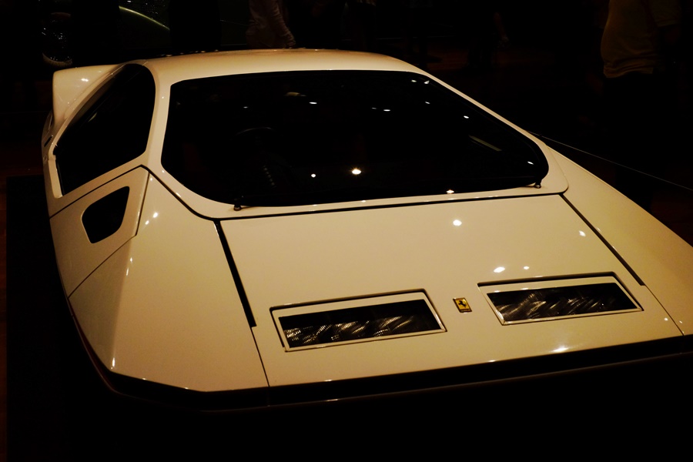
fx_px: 1020
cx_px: 346
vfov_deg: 25.5
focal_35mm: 53
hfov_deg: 37.5
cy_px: 231
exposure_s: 1/75
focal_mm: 35
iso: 800
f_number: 8
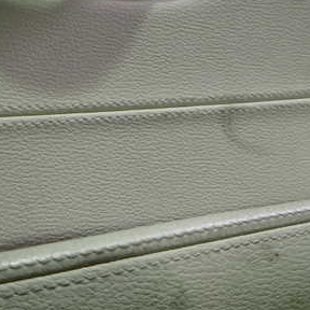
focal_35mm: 46
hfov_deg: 36.8
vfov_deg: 36.4
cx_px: 163
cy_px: 211
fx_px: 466
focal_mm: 4.5
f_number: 2
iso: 320
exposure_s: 1/30
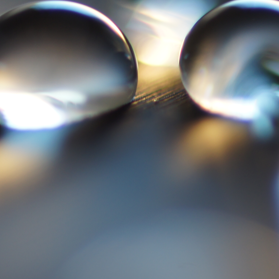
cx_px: 49
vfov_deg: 4.9
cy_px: 62
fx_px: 3246
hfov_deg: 4.9
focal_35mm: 356
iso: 200
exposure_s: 1/6
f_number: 2.8
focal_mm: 100
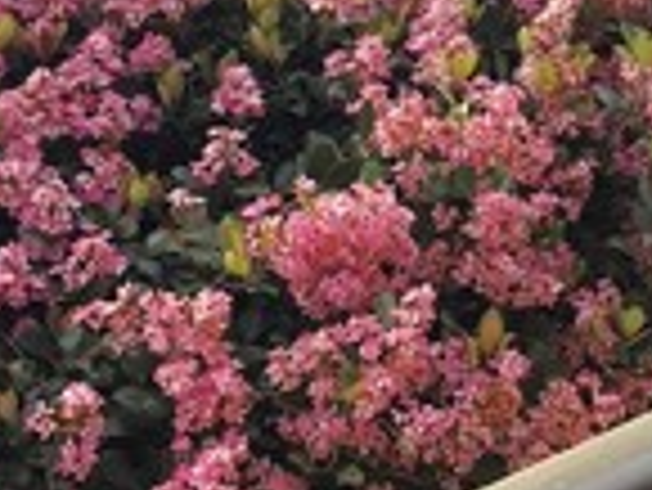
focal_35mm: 128
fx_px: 2413
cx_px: 940
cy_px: 31
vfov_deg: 11.5
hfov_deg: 14.5
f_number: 2.2
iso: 25
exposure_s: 1/280
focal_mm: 4.15
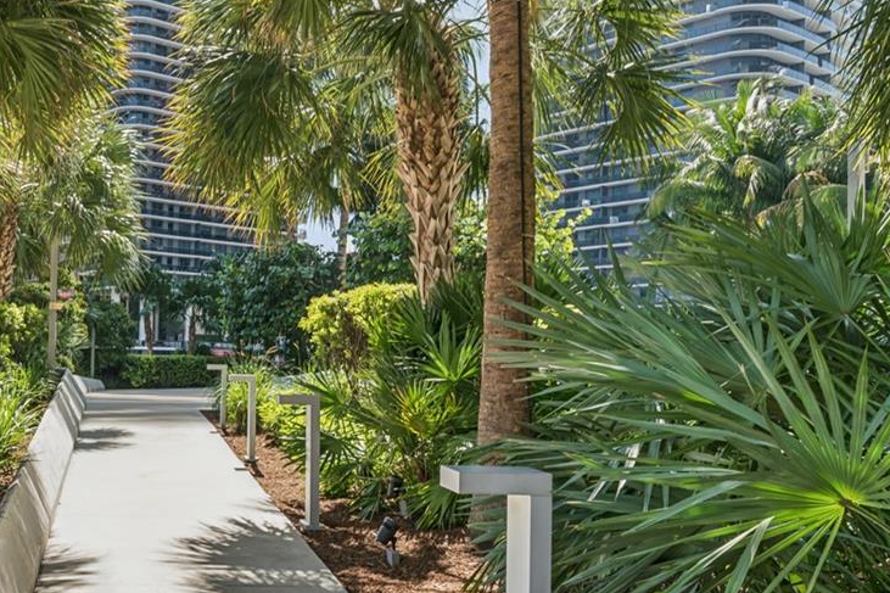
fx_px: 887
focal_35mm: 36
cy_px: 309
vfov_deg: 37.0
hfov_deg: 49.7
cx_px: 158
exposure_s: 1/100
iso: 320
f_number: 10
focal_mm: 16.4
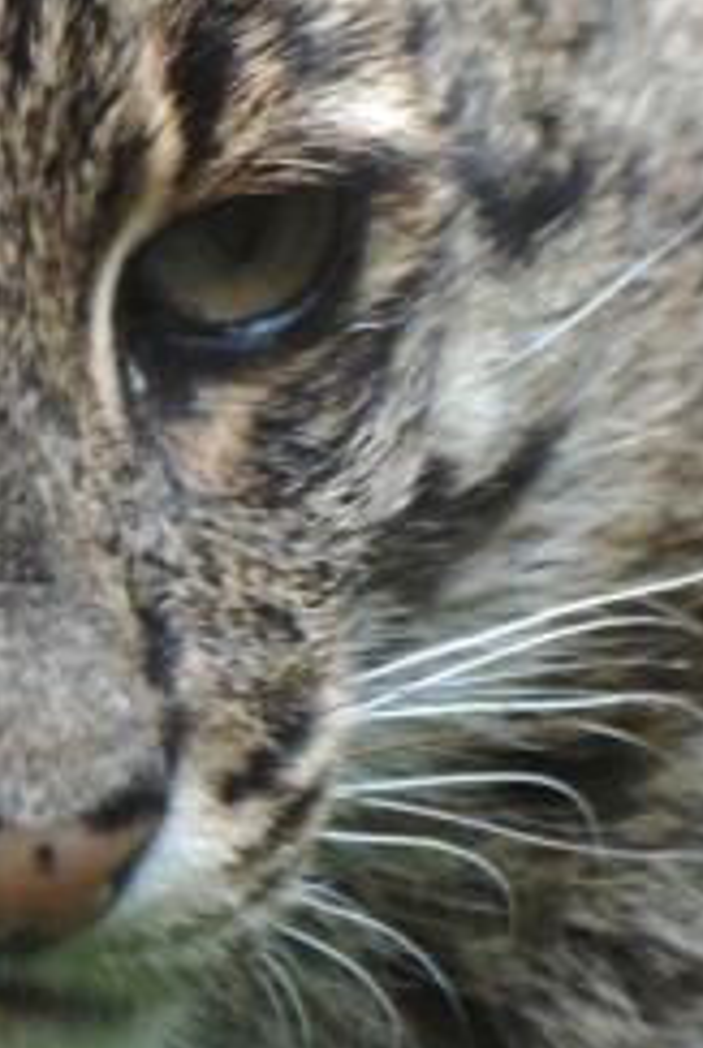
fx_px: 55297
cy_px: 401
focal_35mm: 1896
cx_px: -222
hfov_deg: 0.7
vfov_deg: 1.1
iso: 1600
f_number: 5.6
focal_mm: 300
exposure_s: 1/160
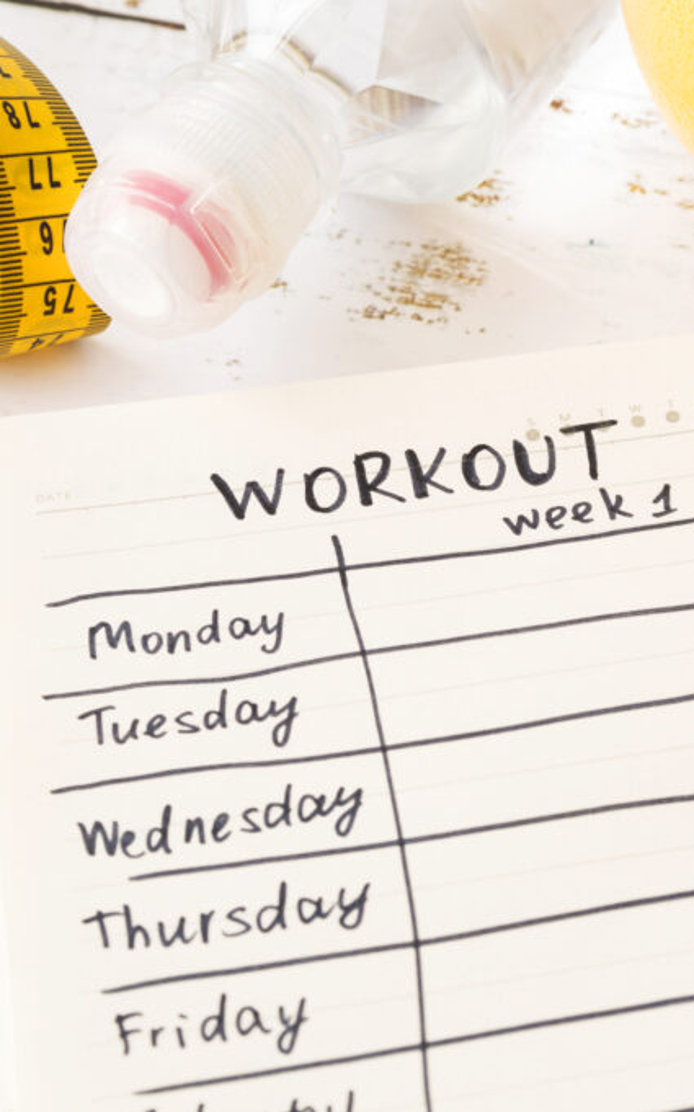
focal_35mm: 115
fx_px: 3484
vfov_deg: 18.1
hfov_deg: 11.3
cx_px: 575
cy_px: 556
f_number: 9
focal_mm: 75
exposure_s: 1/8
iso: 100
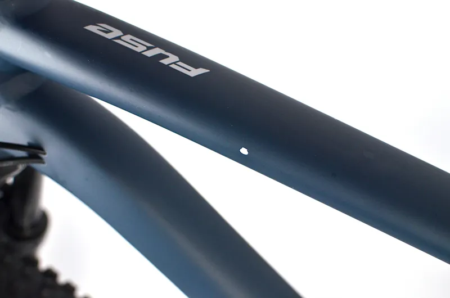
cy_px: 149
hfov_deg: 37.9
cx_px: 225
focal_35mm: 52
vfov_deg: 25.6
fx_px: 655
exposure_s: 1/80
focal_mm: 35
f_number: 4
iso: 1000
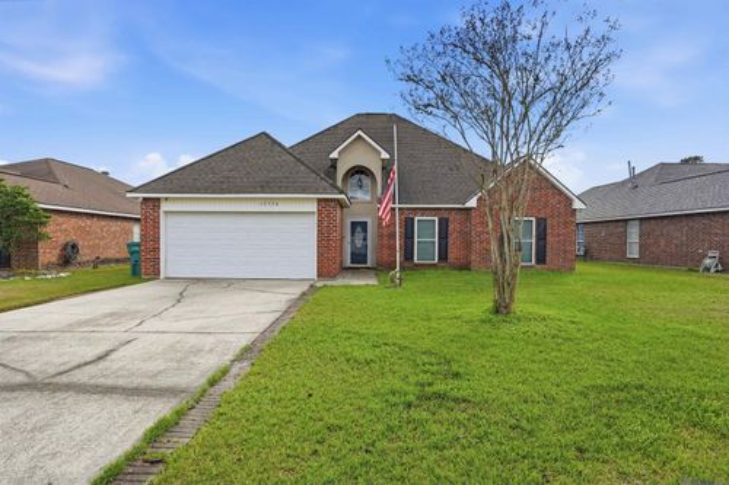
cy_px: 242
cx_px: 364
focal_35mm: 18
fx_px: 364
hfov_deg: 90.0
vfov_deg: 67.3
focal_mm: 18
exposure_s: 1/5000
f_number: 7.1
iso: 320
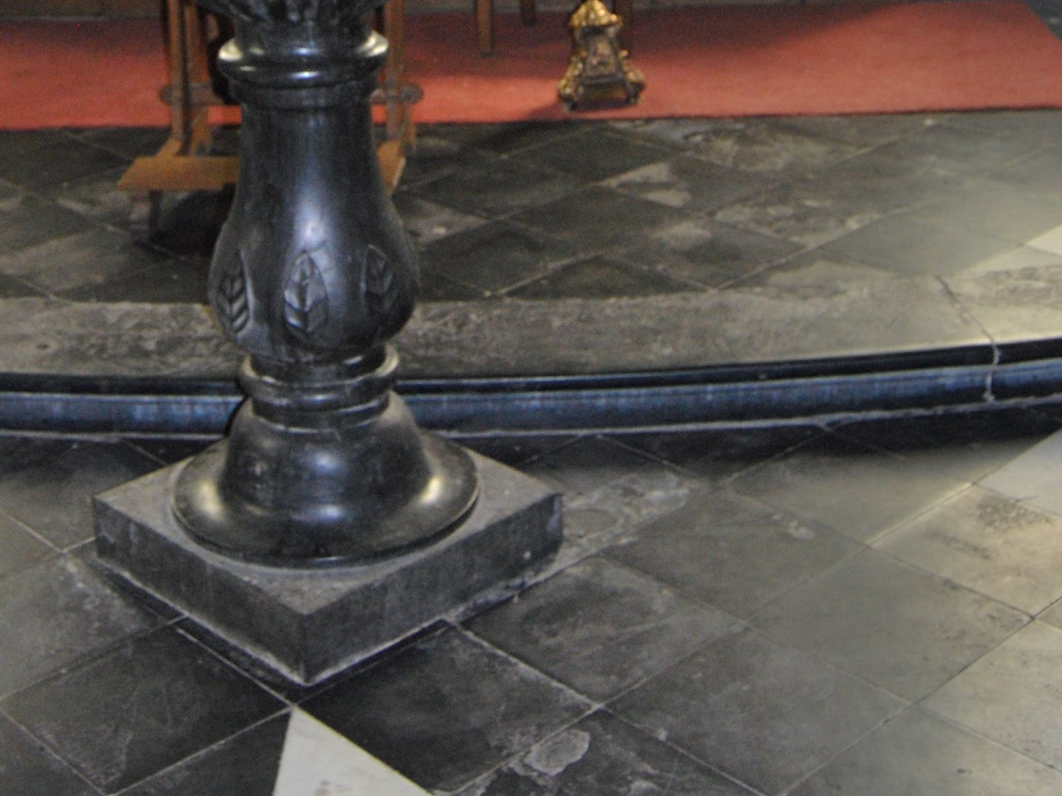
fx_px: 1963
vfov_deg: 21.2
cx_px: 437
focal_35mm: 64
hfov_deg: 30.2
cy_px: -187
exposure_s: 1/60
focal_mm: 18
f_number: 3.5
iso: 200
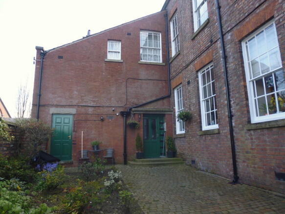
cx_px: 142
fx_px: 198
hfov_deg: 71.6
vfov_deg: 56.8
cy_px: 107
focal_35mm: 24
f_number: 2.8
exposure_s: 1/160
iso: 100
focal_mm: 4.3
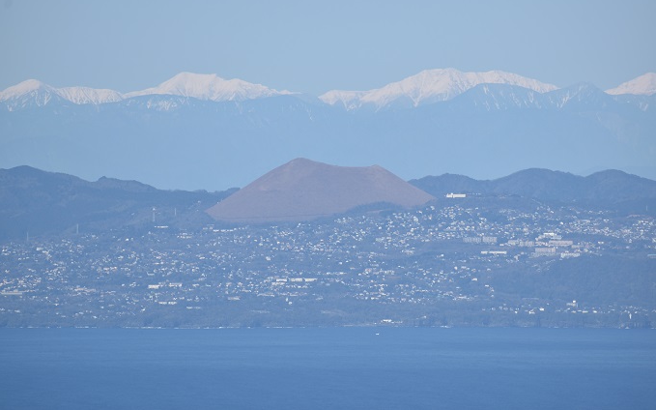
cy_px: 192
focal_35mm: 460
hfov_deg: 4.6
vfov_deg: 2.9
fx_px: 8222
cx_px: 328
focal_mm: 300
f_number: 8
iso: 100
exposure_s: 1/500
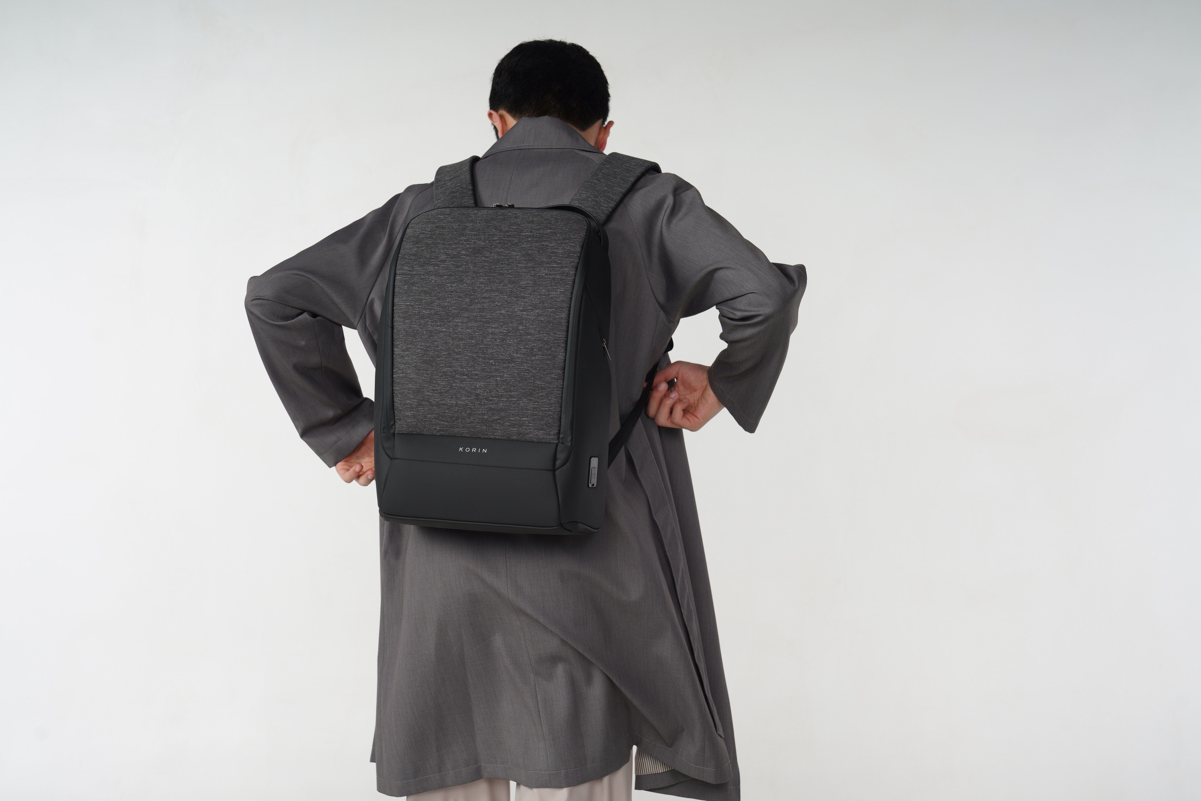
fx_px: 1568
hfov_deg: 41.9
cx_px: 600
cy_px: 400
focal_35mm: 47
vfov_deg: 28.6
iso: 100
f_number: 6.3
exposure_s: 1/160
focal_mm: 47
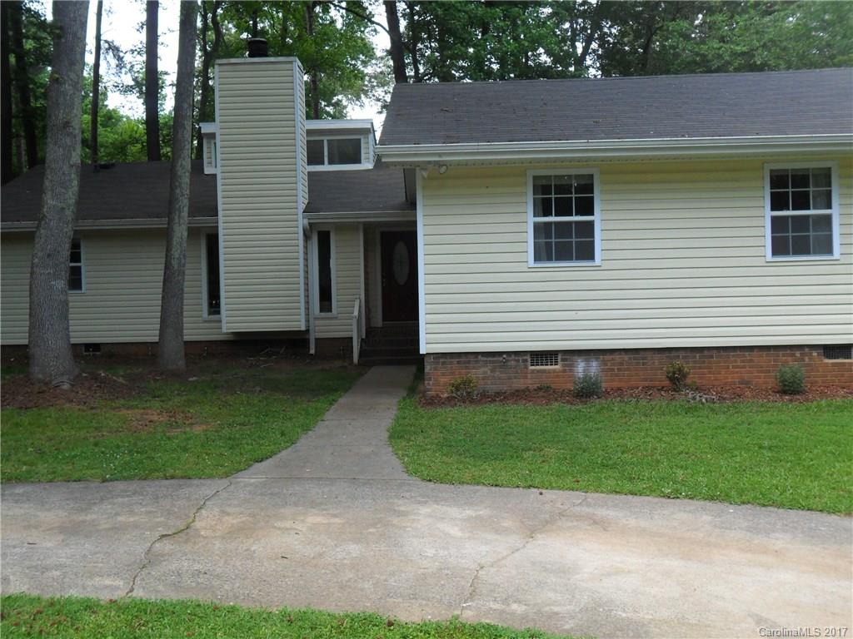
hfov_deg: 50.1
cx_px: 426
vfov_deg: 38.7
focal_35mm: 37
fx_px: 912
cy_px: 320
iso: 100
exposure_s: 1/180
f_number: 4
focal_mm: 6.6
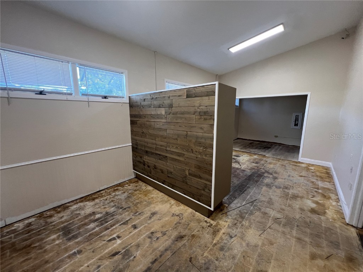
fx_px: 136
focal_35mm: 13
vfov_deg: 89.9
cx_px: 182
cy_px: 136
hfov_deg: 106.2
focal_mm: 1.57
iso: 200
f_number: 1.8
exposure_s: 1/99
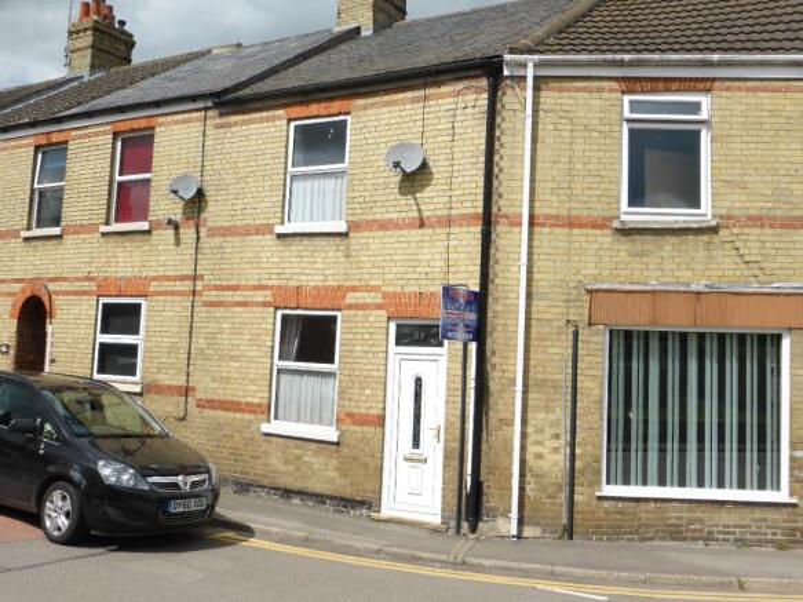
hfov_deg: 54.0
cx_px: 402
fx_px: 789
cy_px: 301
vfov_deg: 41.8
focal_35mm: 34
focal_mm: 6.1
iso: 100
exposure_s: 1/1000
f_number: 3.7
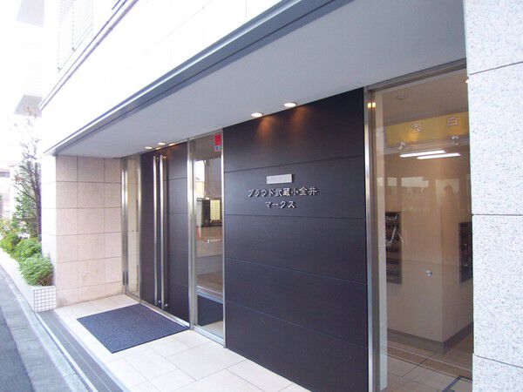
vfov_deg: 58.9
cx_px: 262
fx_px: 347
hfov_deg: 73.9
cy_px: 196
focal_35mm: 23
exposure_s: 1/30
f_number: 2.8
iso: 80
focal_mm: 3.8
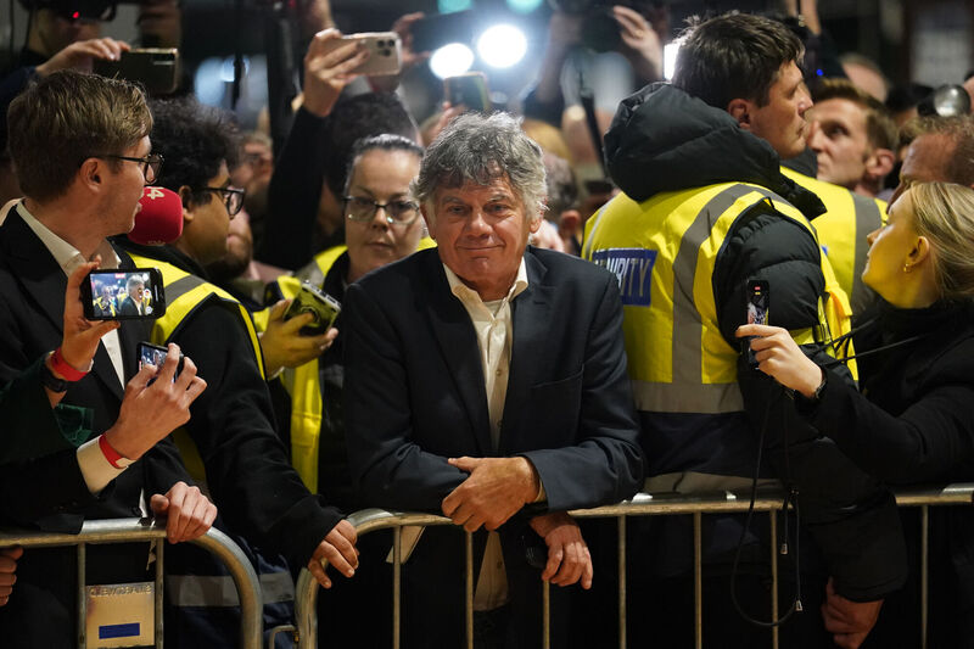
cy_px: 324
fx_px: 4923
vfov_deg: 7.5
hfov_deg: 11.3
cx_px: 487
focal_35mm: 182
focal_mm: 182
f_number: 2.8
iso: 5000
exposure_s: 1/250
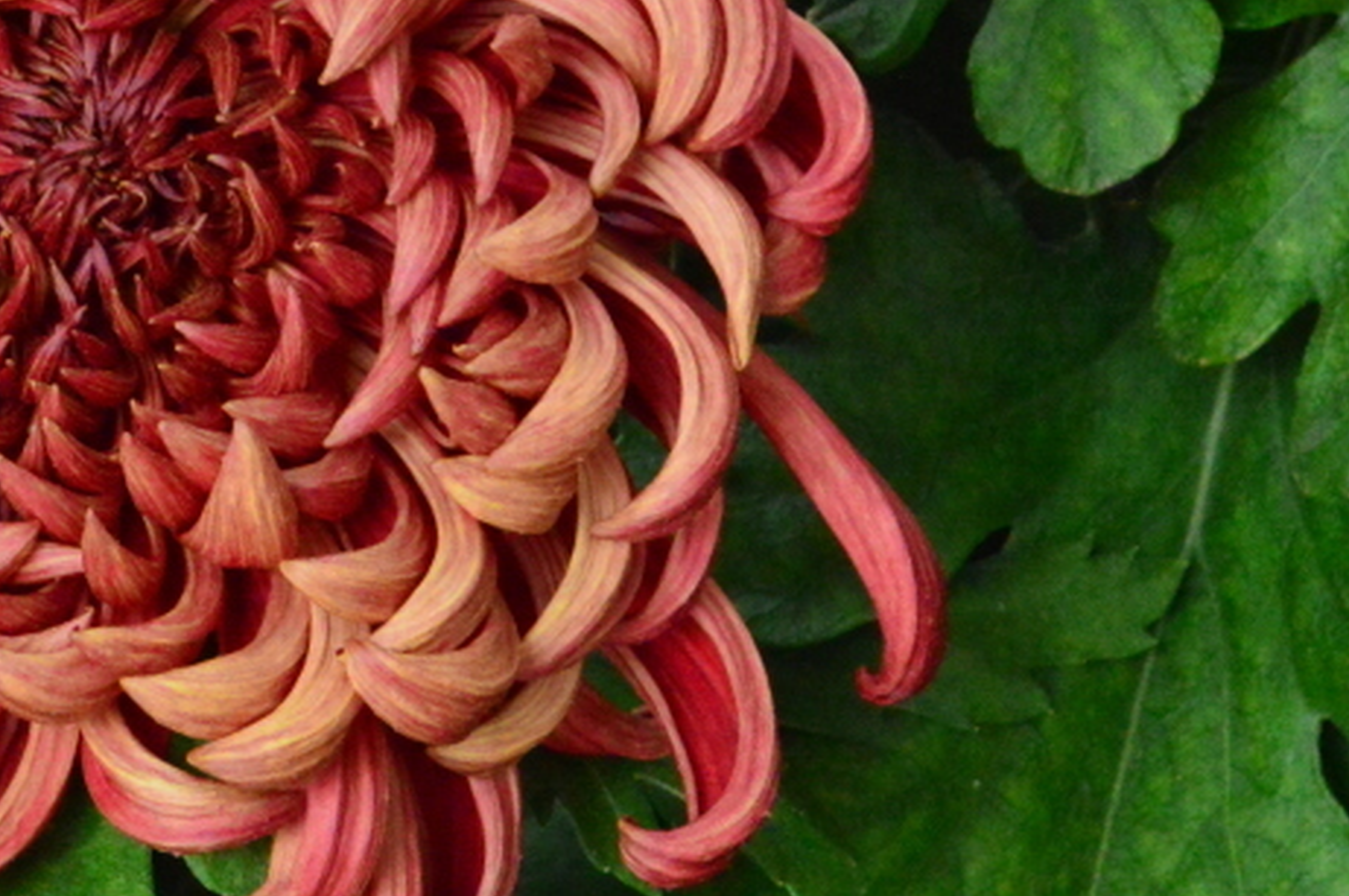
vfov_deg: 3.7
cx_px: -67
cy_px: 287
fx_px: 13700
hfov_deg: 5.6
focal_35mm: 366
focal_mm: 110
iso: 5600
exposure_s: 1/250
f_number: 20
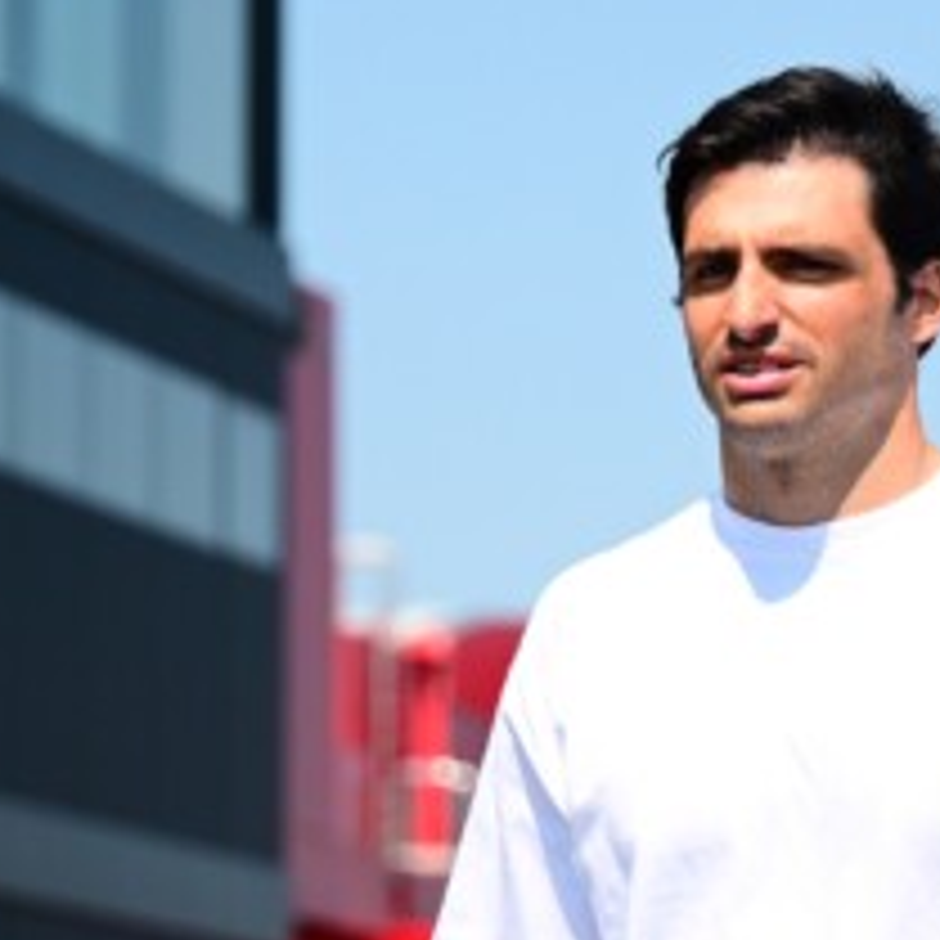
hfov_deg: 5.8
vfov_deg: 5.8
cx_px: 855
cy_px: 920
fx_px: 9186
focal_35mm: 299
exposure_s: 1/2000
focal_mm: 70
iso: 125
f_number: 2.8
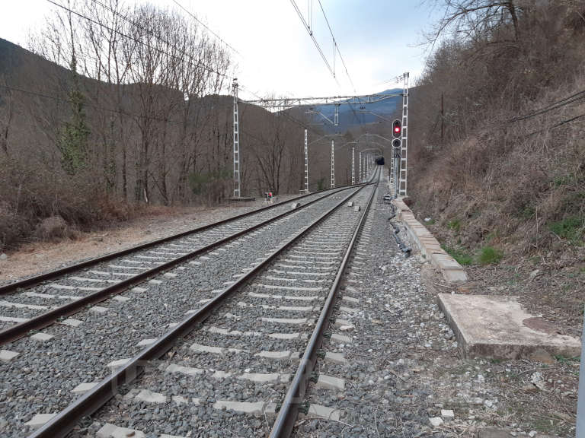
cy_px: 219
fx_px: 439
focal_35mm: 26
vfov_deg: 53.1
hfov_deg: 67.3
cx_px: 292
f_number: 1.7
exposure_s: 1/50
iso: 64
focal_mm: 3.92
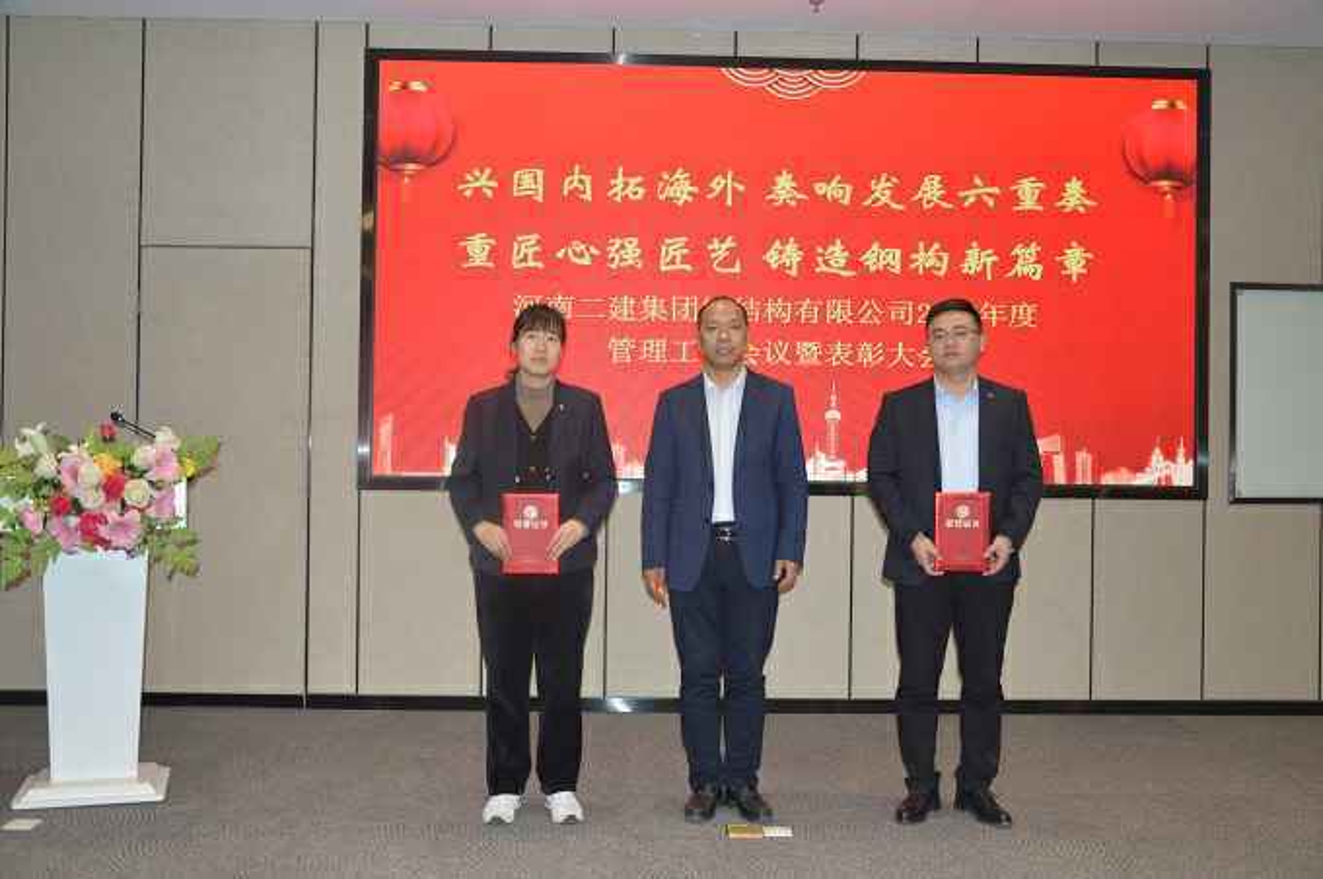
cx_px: 662
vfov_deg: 39.9
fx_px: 1212
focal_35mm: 33
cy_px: 440
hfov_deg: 57.3
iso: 640
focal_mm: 22
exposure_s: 1/60
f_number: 3.8
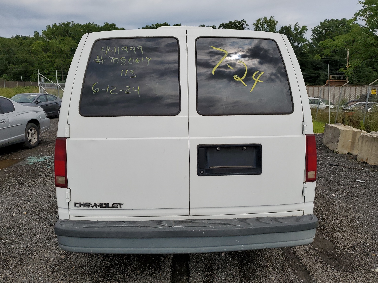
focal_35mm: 27
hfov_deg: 65.3
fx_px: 295
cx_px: 185
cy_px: 137
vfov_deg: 51.4
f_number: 1.5
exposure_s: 1/5000
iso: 50
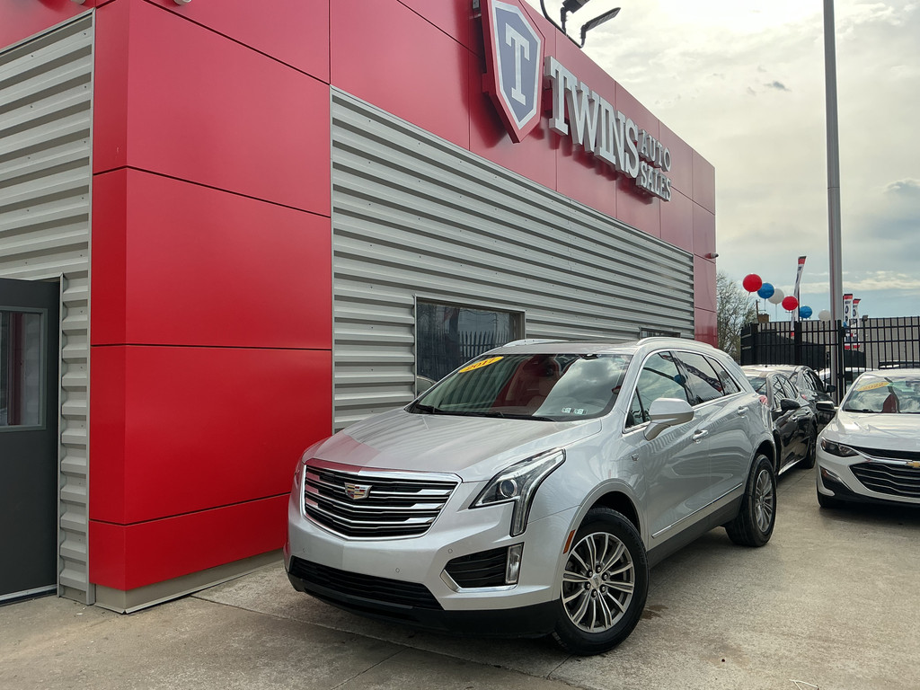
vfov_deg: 48.2
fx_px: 771
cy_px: 345
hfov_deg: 61.7
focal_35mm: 29
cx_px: 460
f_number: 1.8
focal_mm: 3
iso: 25
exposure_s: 1/1221
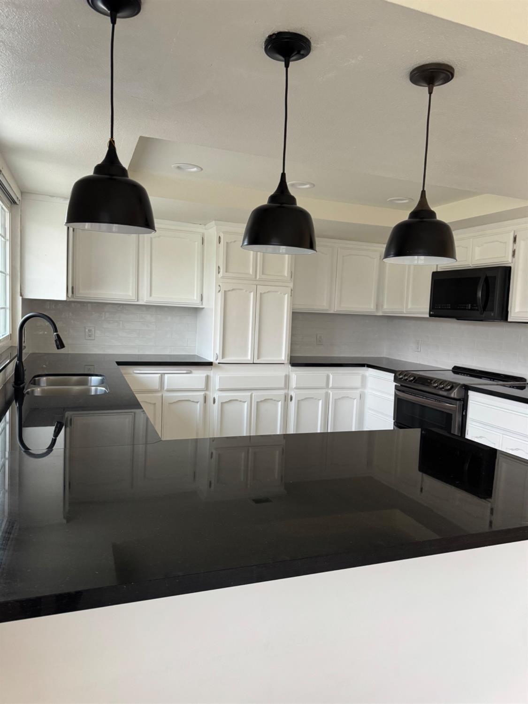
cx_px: 264
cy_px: 352
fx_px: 488
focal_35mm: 24
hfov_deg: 56.8
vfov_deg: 71.6
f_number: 1.78
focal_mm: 6.76
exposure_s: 1/60
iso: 400
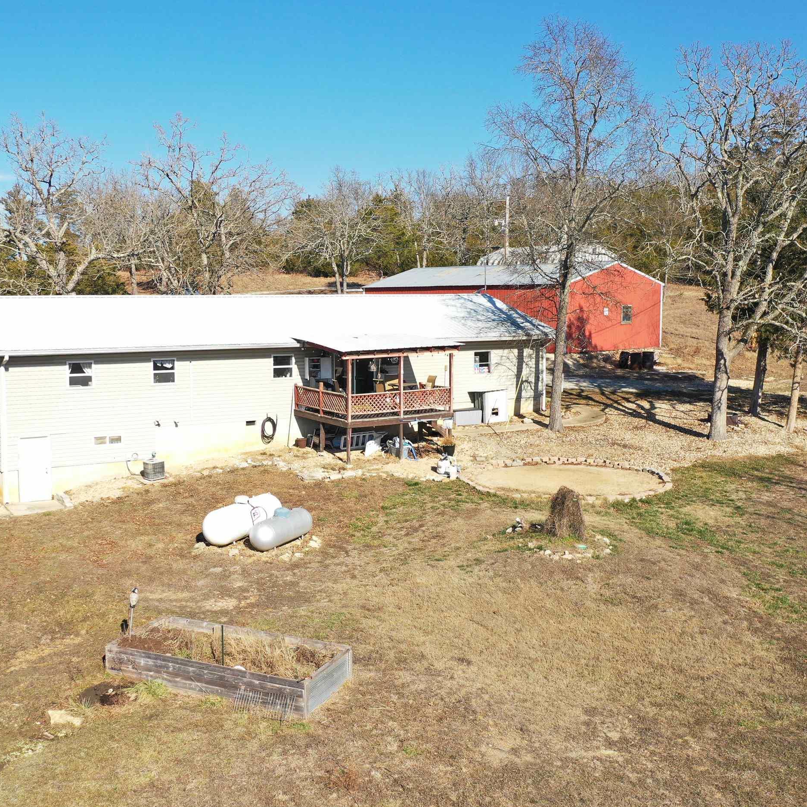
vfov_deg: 42.8
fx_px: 1029
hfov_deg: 42.5
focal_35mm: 39
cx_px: 293
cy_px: 399
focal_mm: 10.26
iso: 100
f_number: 3.2
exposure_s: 1/50
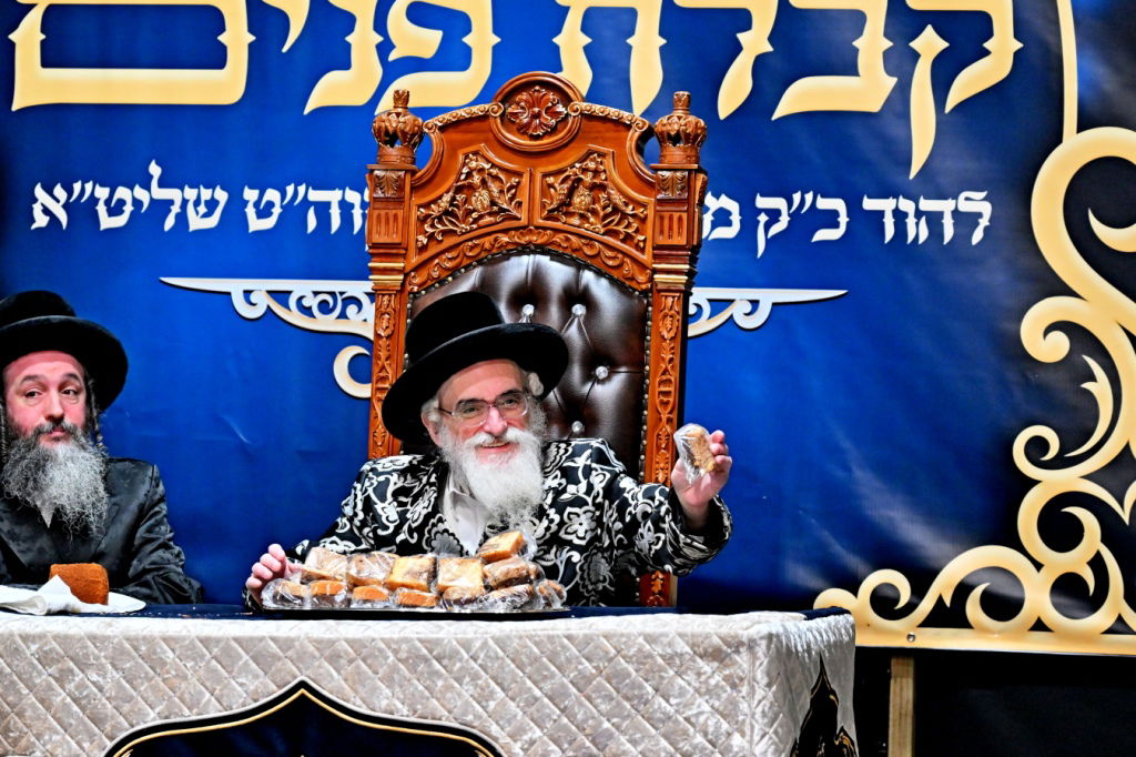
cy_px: 378
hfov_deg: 11.4
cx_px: 568
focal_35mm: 180
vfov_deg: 7.6
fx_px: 5678
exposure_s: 1/160
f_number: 4
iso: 1250
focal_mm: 120
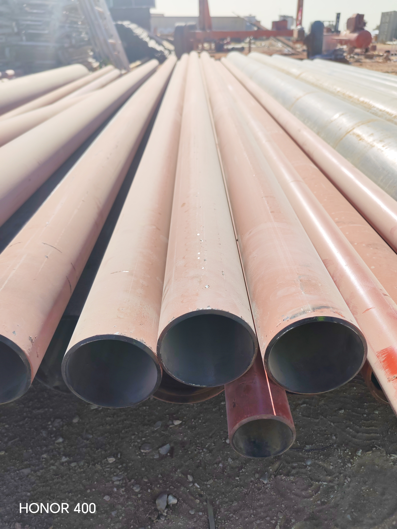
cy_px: 264
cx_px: 198
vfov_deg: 65.3
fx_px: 413
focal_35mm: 27
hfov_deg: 51.4
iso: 50
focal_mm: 6.12
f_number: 1.9
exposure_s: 1/1100
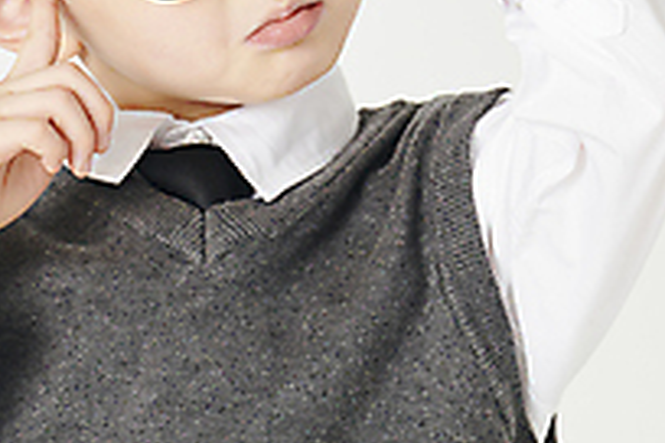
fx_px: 10861
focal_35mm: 588
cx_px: 398
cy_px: 46
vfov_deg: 2.3
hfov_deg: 3.5
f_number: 7.1
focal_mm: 200
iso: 160
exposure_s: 1/125
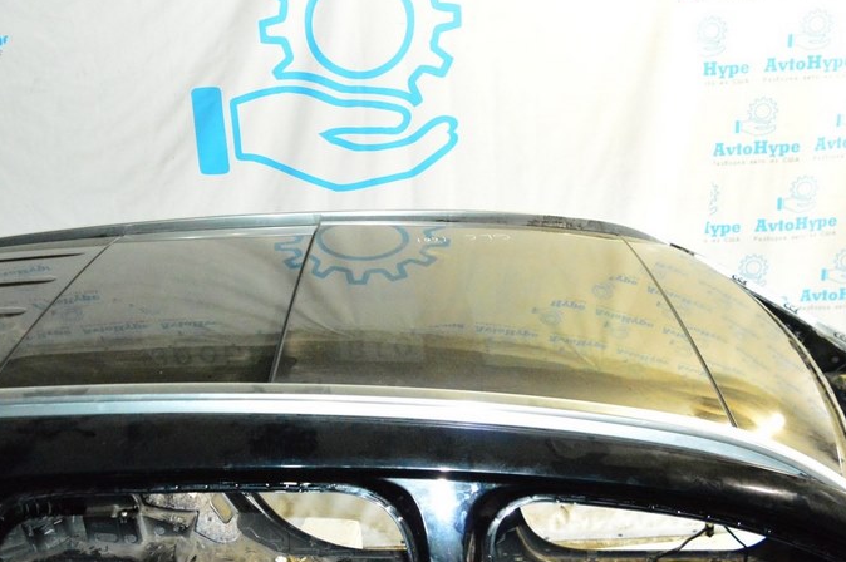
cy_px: 259
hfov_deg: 46.8
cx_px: 295
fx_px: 963
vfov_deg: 32.6
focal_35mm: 41
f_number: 4
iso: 6400
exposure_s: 1/200
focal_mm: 18
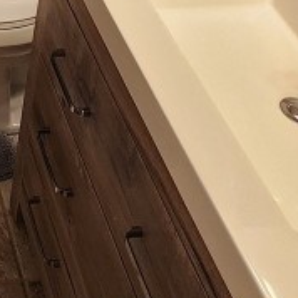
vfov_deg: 20.8
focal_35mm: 66
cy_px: -188
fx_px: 643
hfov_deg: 21.9
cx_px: -144
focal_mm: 2.2
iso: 160
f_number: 2.2
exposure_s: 1/60
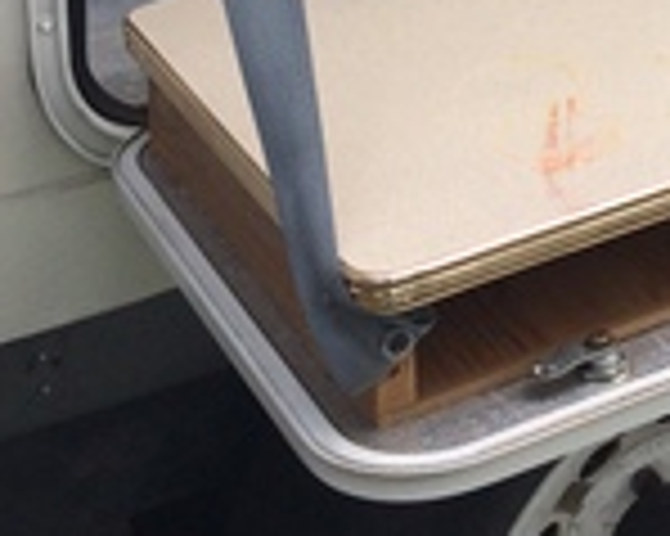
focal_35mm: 110
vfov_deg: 12.3
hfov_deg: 16.4
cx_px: 897
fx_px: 2180
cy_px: -559
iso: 32
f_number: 2.2
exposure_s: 1/805
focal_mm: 4.15
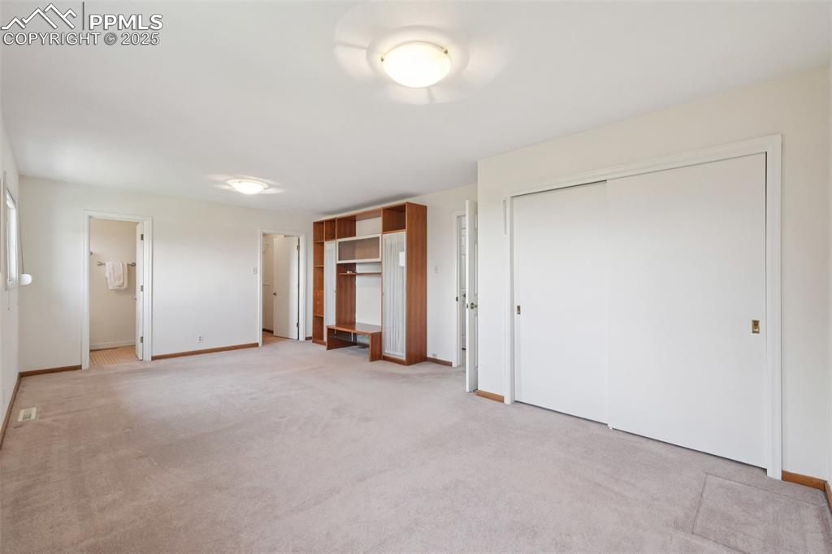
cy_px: 277
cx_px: 416
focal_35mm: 15
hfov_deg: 100.4
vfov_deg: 77.3
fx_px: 347
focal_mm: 10
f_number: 8
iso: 800
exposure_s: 1/5
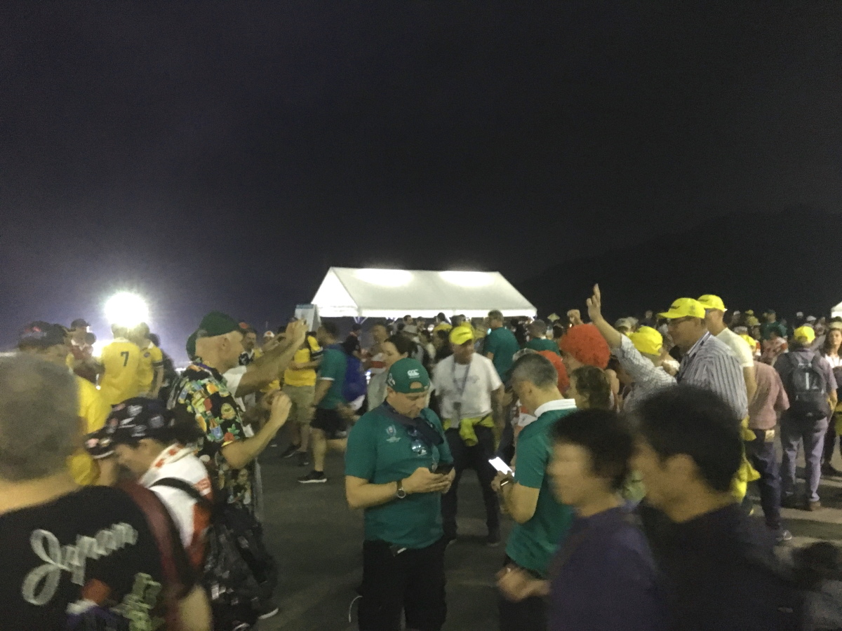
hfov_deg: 61.7
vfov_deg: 48.2
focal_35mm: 29
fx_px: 705
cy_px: 316
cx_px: 421
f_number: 2.2
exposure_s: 1/15
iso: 1000
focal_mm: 4.15
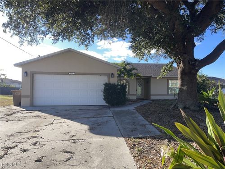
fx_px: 162
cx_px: 112
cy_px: 84
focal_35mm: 25
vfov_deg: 54.9
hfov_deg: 69.4
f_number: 1.6
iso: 40
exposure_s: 1/1767
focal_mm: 5.1
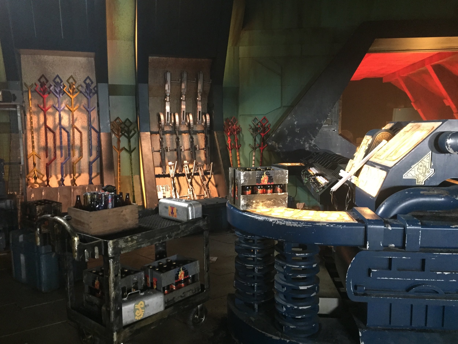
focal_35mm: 29
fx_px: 384
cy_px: 172
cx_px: 229
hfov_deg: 61.7
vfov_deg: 48.2
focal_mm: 4.15
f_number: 2.2
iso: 250
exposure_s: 1/17
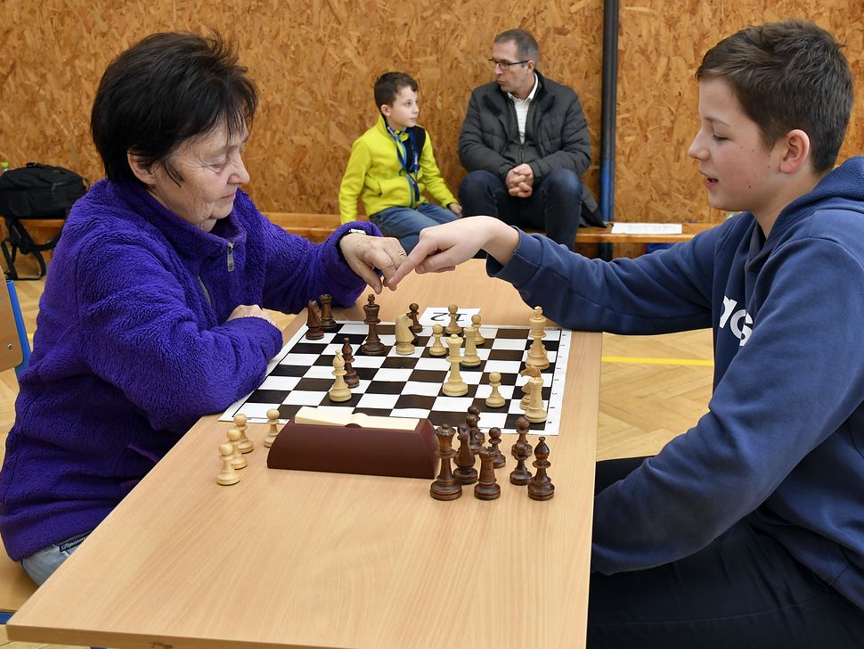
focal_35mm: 45
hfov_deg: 42.3
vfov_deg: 32.5
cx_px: 499
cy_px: 313
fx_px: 1113
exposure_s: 1/100
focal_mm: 25
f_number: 6.3
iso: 2000
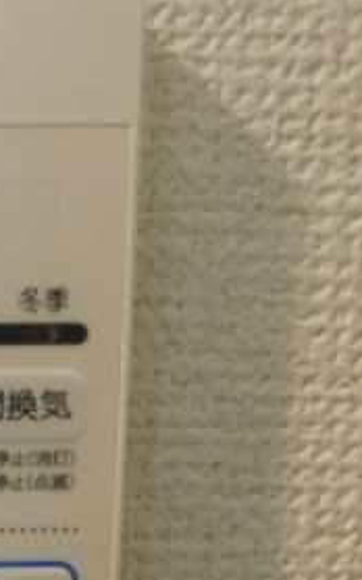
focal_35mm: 56
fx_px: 885
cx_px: -245
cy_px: 428
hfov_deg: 19.0
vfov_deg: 35.6
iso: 400
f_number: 3
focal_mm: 4
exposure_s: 1/30
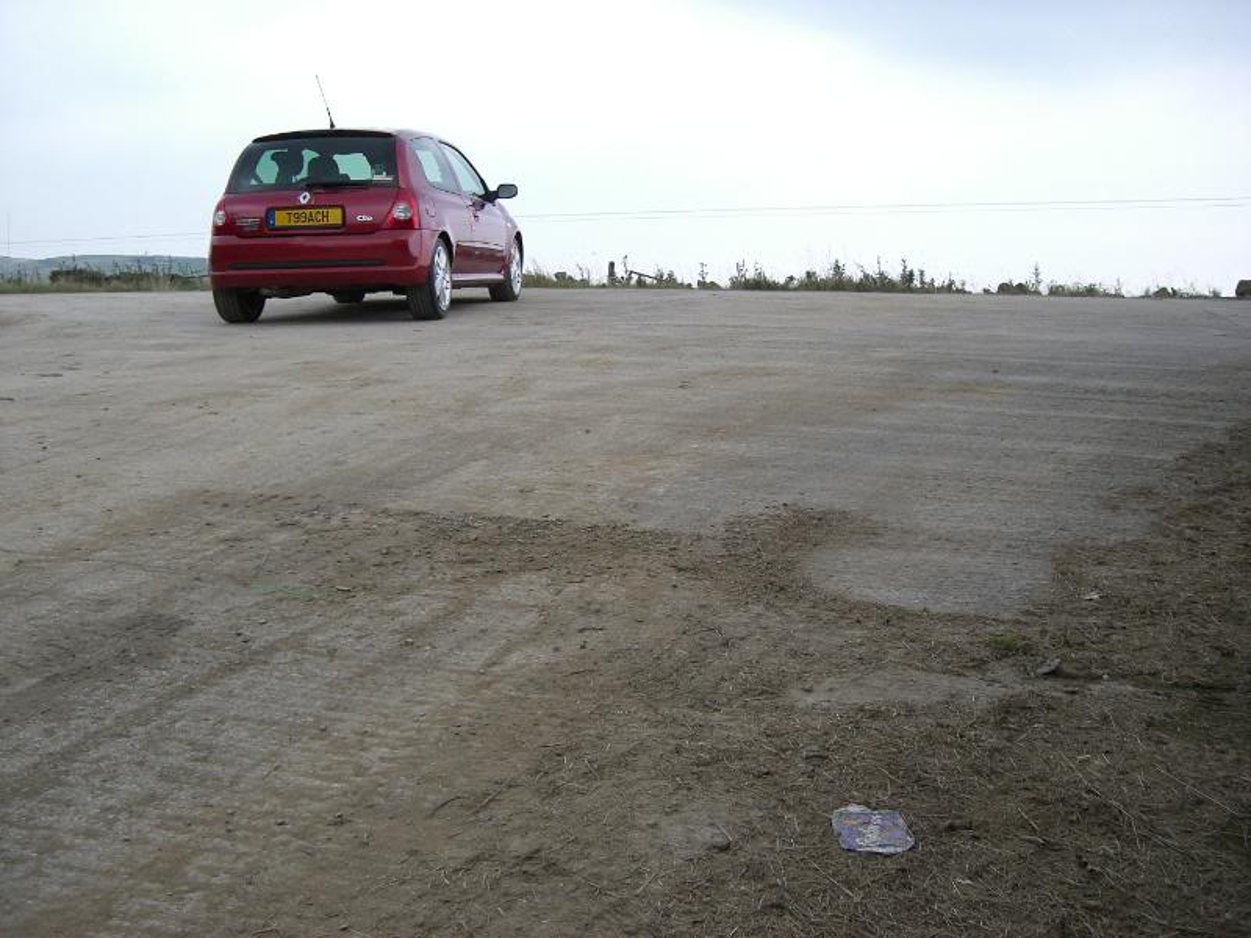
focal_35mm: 38
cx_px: 626
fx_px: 1373
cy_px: 469
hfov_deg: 49.0
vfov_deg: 37.7
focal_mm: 6.2
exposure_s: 1/200
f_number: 2.7
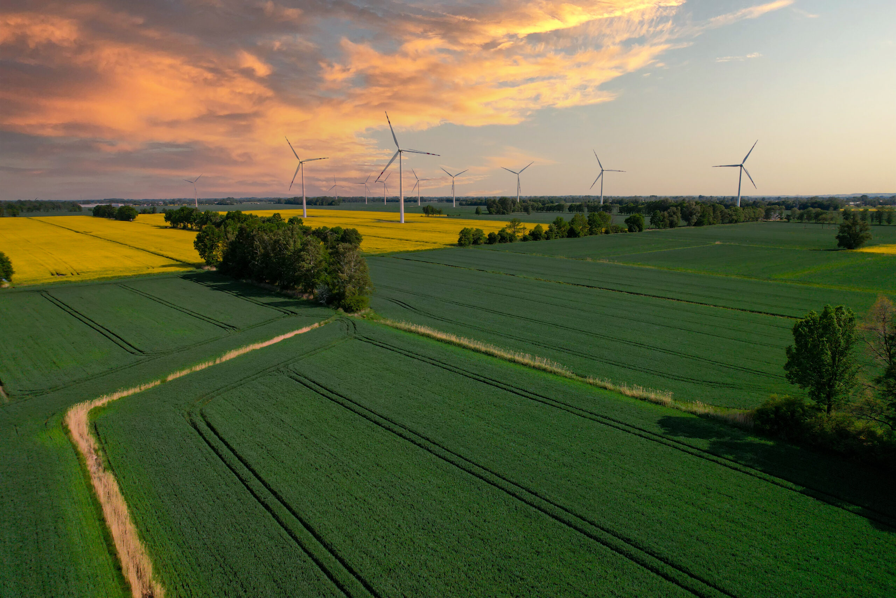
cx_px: 448
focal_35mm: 22
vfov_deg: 57.2
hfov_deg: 78.6
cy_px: 299
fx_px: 548
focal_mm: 8.38
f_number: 2.8
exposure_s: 1/240
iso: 100
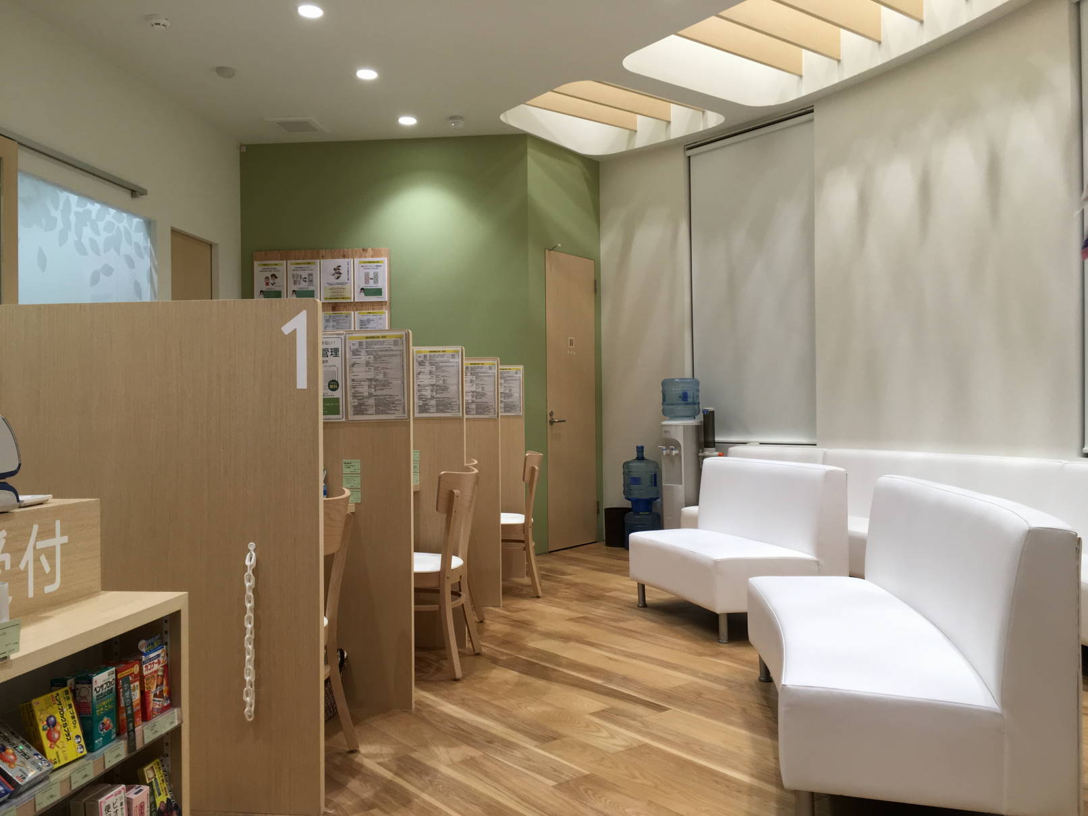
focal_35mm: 29
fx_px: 911
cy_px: 408
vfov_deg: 48.2
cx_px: 544
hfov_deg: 61.7
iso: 40
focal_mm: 4.15
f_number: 2.2
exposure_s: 1/120
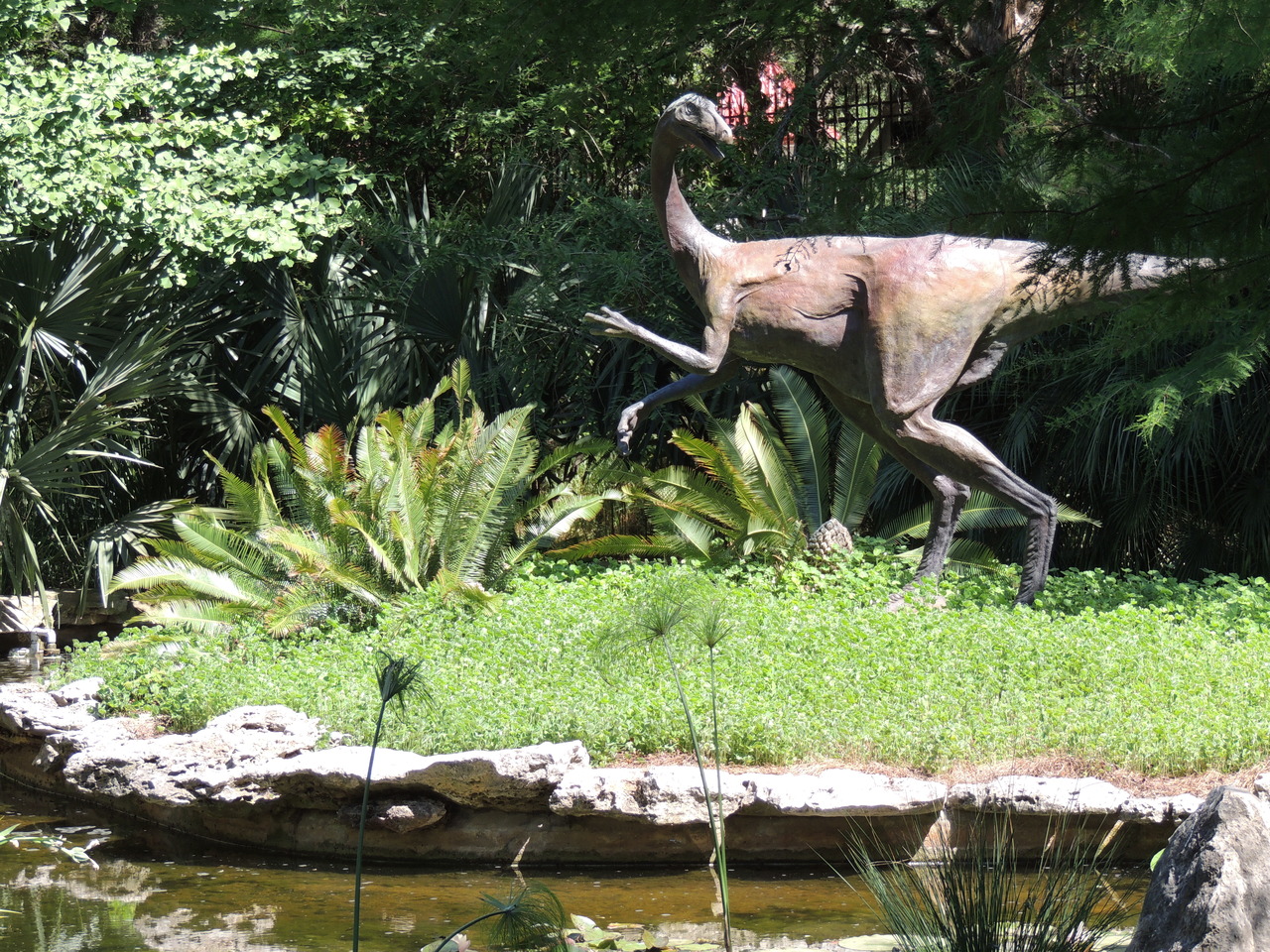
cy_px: 476
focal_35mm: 135
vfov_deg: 11.0
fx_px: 4953
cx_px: 635
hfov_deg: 14.6
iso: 100
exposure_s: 1/160
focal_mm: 24
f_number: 4.3
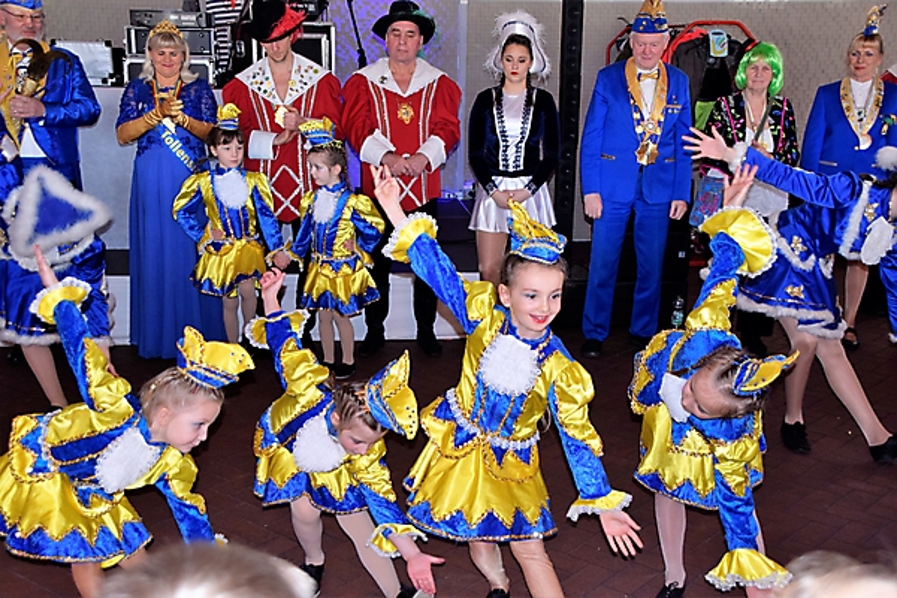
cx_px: 448
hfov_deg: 43.6
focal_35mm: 45
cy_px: 299
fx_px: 1121
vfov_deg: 29.9
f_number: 5
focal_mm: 30
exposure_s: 1/100
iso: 800
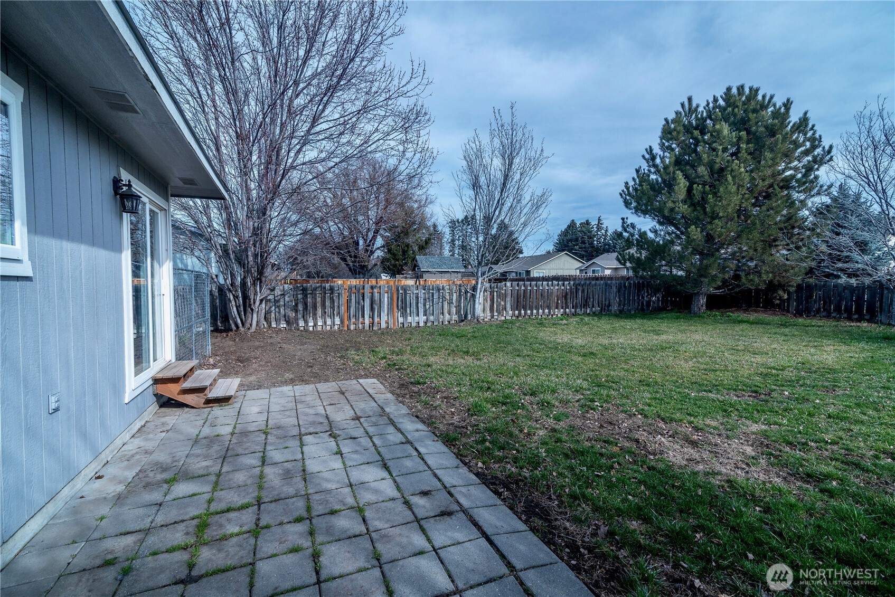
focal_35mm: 16
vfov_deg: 73.8
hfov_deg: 96.7
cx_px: 448
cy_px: 298
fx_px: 398
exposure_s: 1/160
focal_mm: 16
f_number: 14
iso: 200
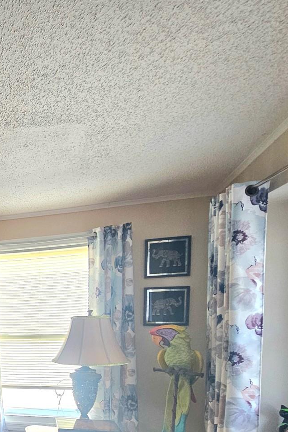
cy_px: 345
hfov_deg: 33.9
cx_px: -77
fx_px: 348
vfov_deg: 58.8
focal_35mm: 29
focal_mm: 2.2
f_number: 2.2
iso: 160
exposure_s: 1/60.2
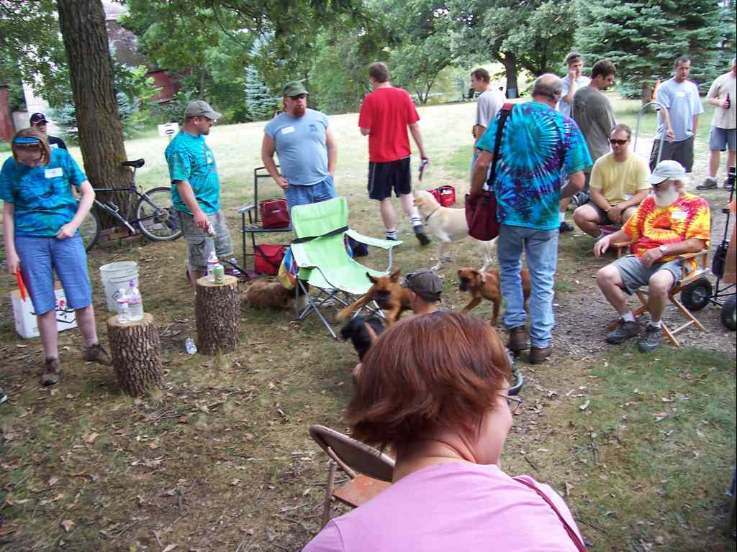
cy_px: 276
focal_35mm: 34
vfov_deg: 41.8
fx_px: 724
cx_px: 368
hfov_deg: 54.0
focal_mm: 5.6
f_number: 2.7
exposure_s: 1/60
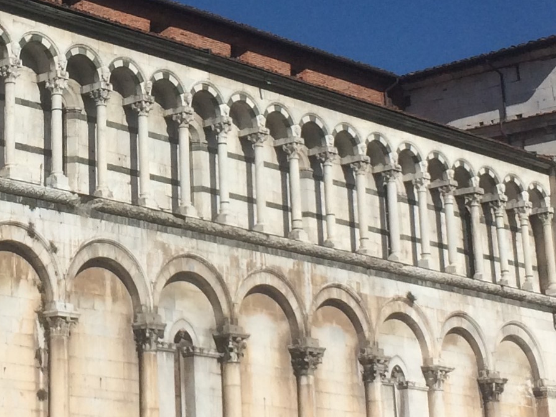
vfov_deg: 14.7
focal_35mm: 99
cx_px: 47
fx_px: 1590
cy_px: 18
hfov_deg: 19.4
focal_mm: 4.15
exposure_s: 1/5128
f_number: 2.2
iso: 32
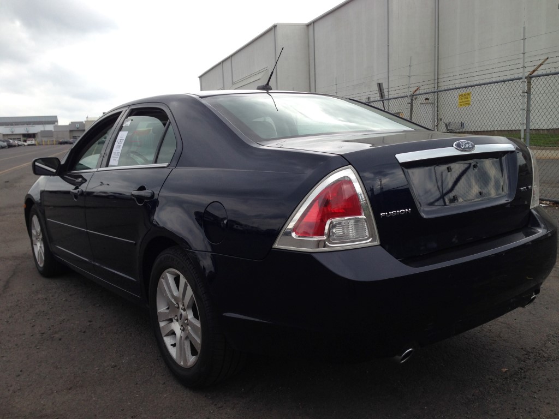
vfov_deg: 42.9
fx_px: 533
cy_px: 210
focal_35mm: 33
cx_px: 280
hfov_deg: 55.4
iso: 50
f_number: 2.4
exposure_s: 1/531
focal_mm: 4.12
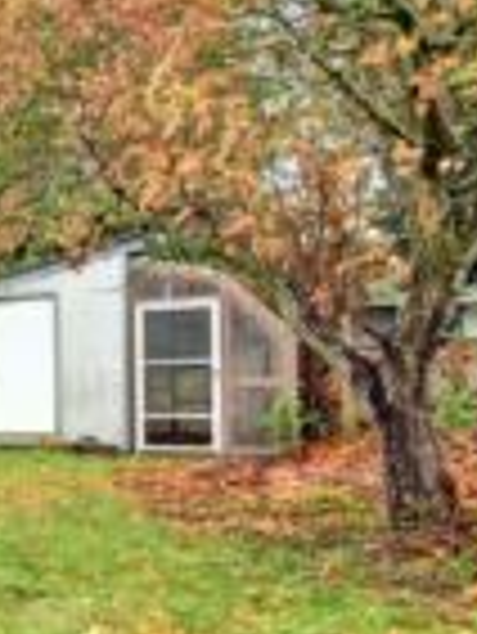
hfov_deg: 22.6
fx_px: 752
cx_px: -356
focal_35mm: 41
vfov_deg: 45.5
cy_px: 380
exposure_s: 1/15
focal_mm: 10
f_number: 11
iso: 3200
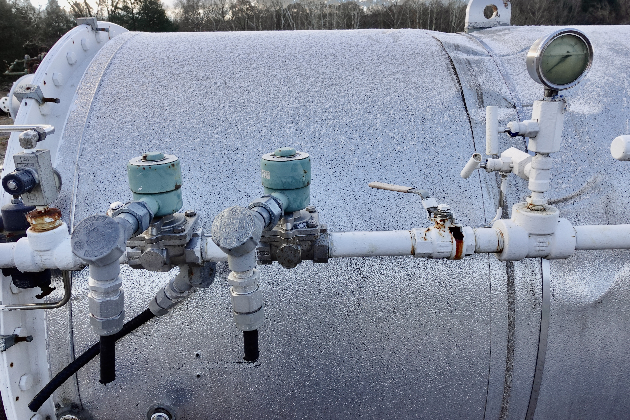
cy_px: 210
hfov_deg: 73.7
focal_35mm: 24
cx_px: 315
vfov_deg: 53.1
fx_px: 420
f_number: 5.6
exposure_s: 1/125
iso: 125
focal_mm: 9.4
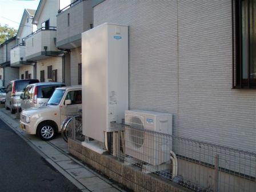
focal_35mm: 38
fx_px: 281
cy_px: 96
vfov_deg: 37.7
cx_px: 128
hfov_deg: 49.0
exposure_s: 1/160
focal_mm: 6.7
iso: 80
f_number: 3.5
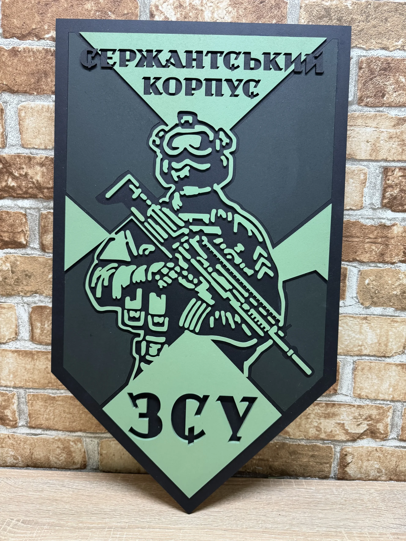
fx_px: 375
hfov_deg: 56.8
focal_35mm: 24
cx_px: 203
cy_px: 270
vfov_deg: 71.6
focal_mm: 6.76
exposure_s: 1/76
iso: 200
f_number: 1.78
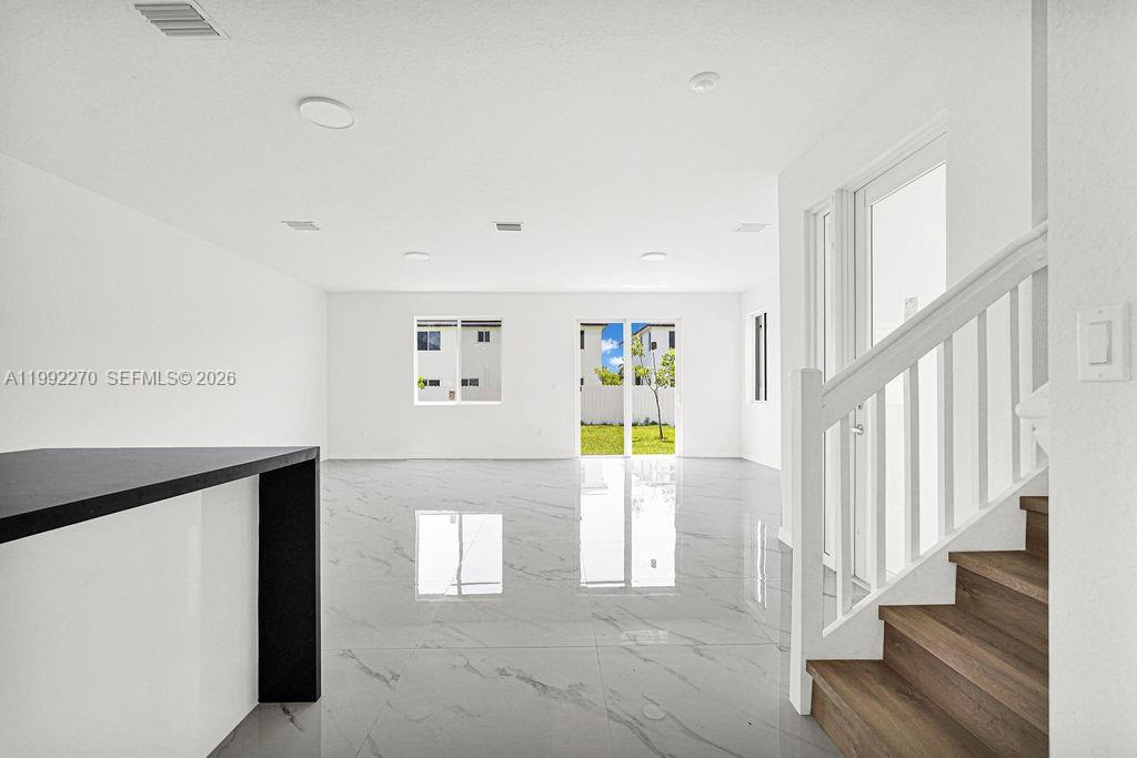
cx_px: 568
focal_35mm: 16
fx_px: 505
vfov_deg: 73.8
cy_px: 379
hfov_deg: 96.7
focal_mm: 16
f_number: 7.1
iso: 320
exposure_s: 1/30
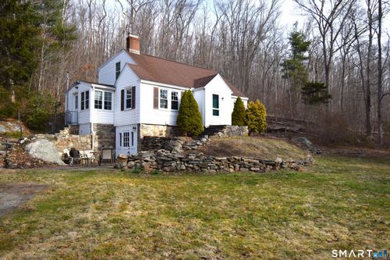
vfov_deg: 43.6
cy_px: 130
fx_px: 325
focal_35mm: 30
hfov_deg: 61.9
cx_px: 195
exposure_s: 1/400
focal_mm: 20
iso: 200
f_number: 7.1
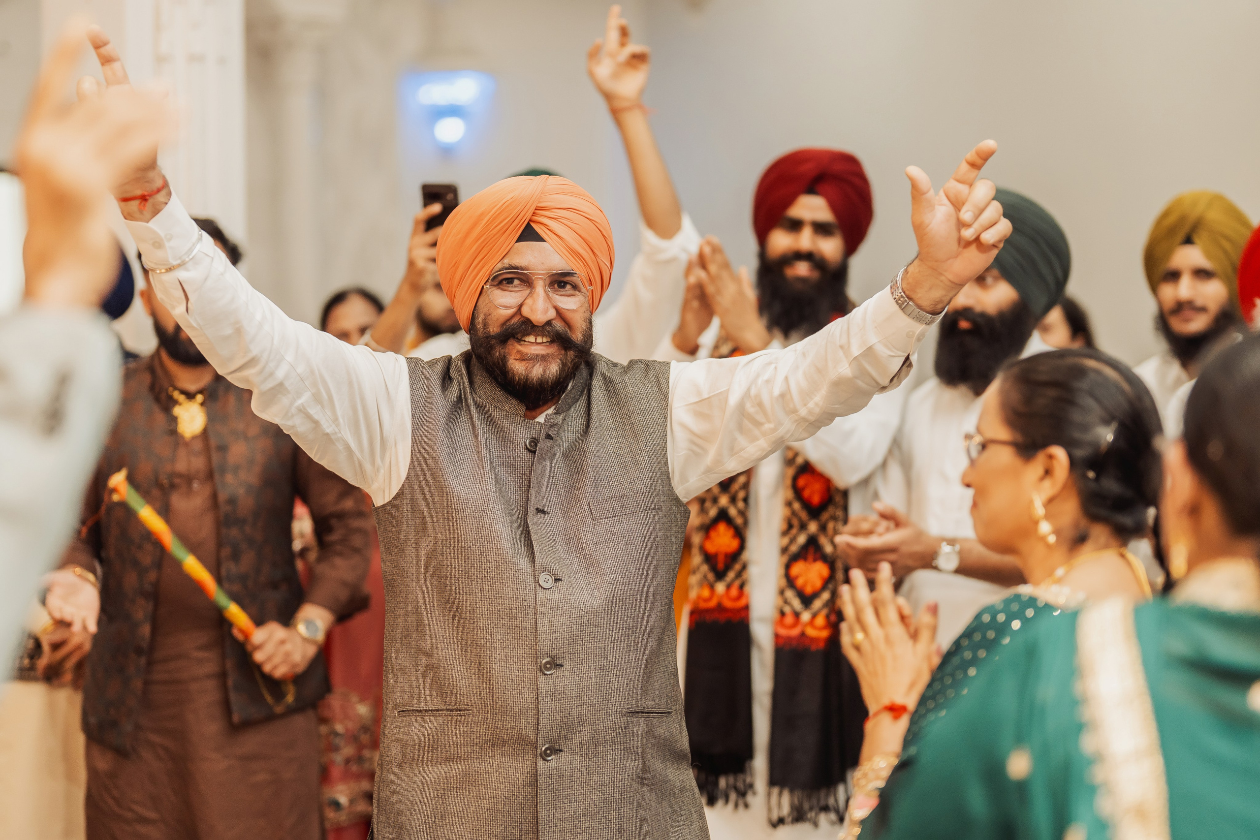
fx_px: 2625
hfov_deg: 27.0
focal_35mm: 75
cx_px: 630
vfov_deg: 18.2
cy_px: 420
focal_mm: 50
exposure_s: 1/200
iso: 500
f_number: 1.2
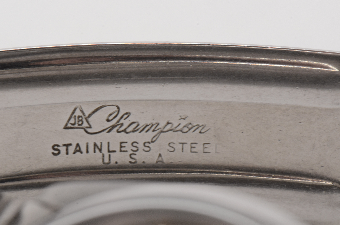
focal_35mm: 177
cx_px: 127
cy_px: 109
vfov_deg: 7.7
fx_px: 1665
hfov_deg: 11.7
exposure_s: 1/125
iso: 400
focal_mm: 85
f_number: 25
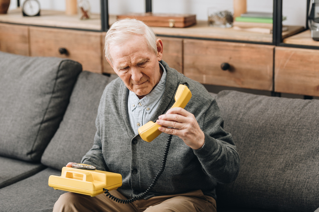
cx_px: 160
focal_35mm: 95
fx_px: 842
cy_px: 106
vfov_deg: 14.4
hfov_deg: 21.5
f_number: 2.8
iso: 100
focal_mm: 95
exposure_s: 1/200
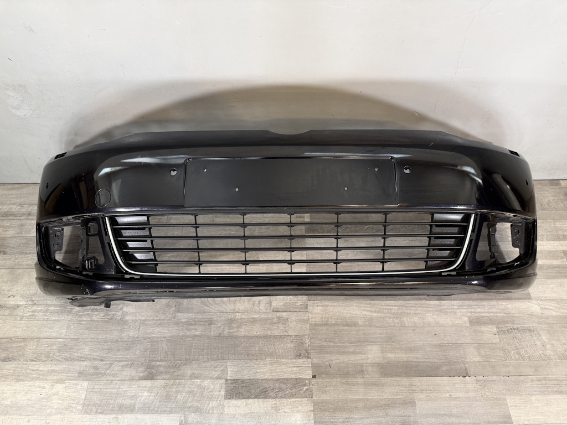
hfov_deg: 71.6
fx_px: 393
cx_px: 284
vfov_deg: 56.8
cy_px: 212
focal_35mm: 24
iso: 160
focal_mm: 6.76
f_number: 1.78
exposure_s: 1/50
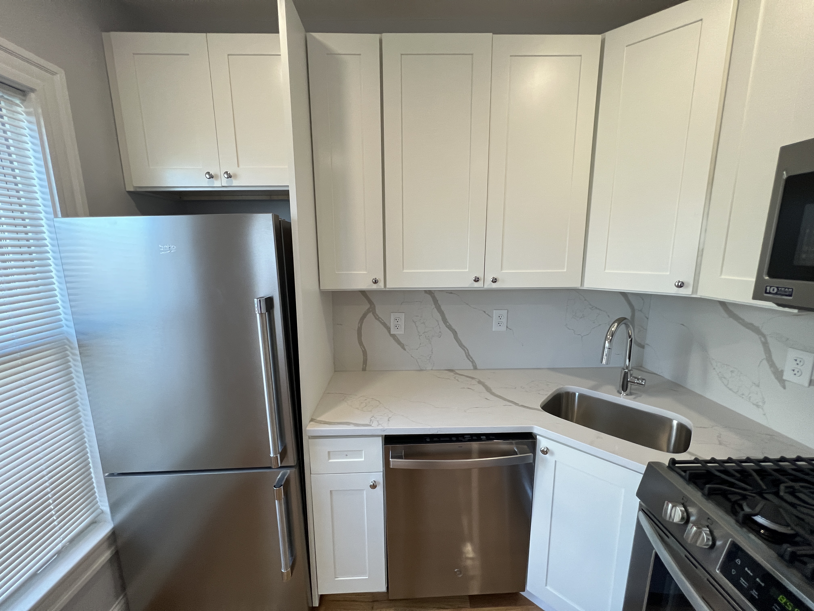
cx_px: 407
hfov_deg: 106.2
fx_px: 306
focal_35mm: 13
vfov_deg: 89.9
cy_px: 306
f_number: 1.8
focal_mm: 1.57
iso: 250
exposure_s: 1/120
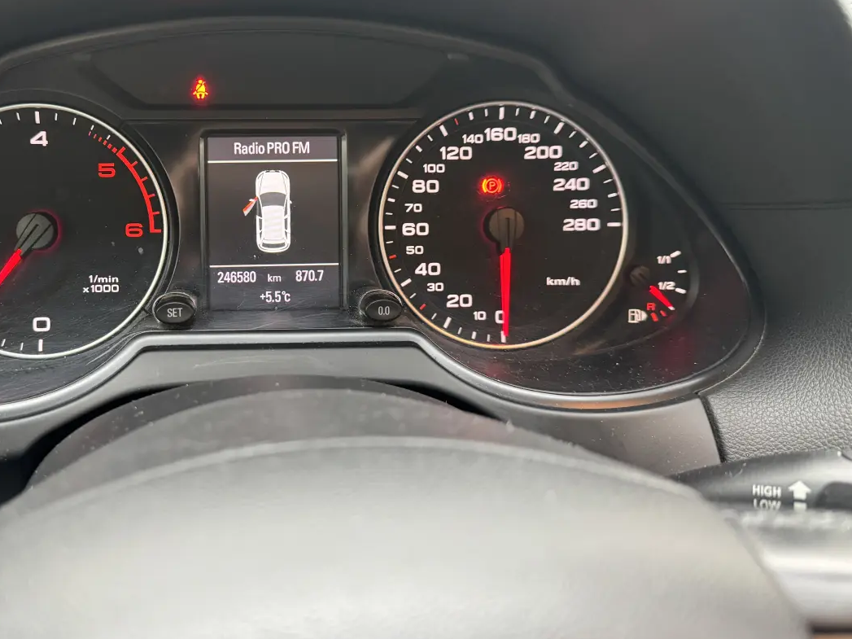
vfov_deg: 42.4
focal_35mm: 33
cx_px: 284
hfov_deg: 54.2
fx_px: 812
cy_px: 217
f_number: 1.78
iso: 800
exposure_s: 1/57
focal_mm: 6.76
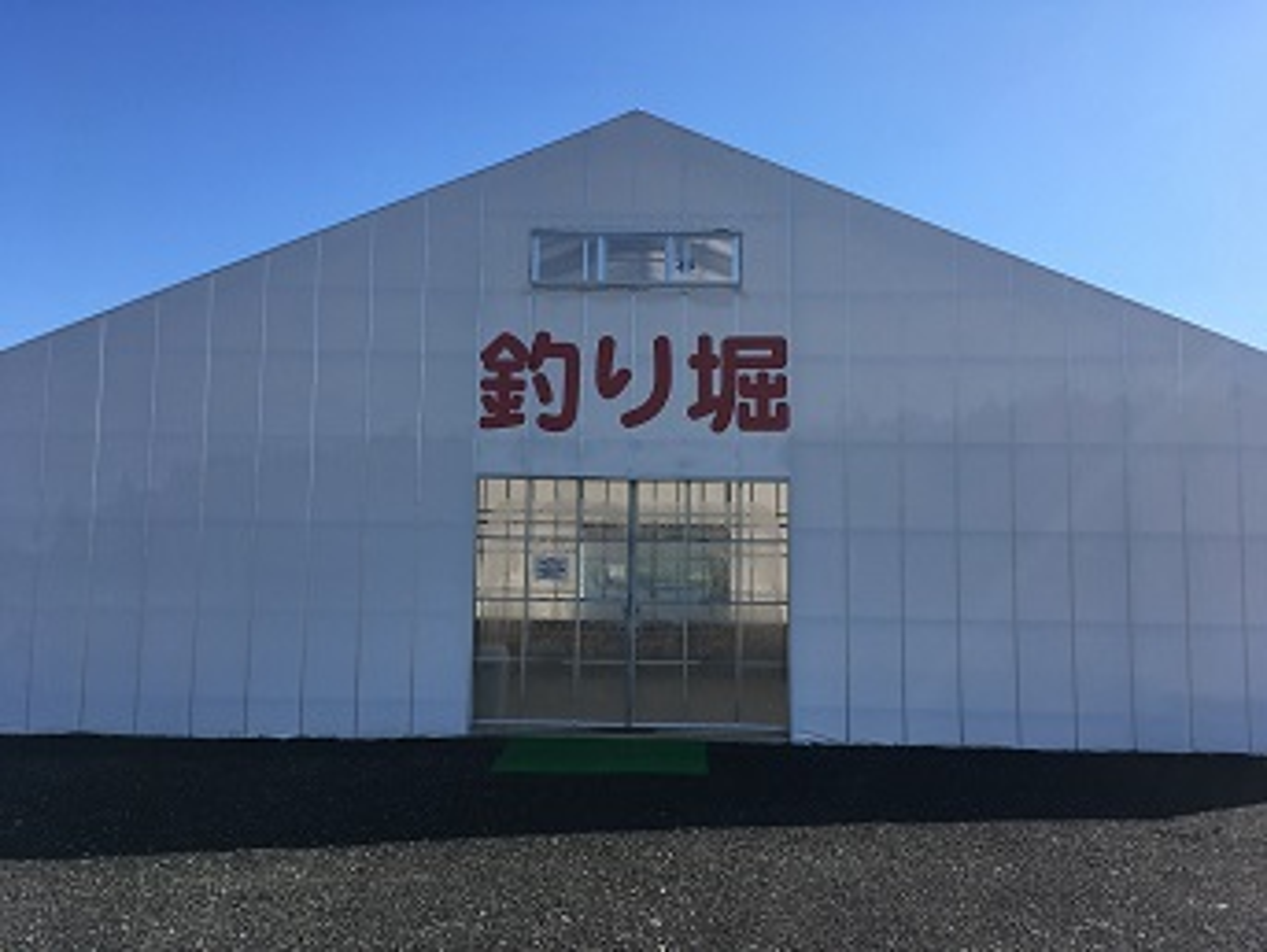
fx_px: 1063
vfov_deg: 48.3
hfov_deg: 61.6
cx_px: 634
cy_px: 476
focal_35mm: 29
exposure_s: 1/1508
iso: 25
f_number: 2.2
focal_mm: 4.15
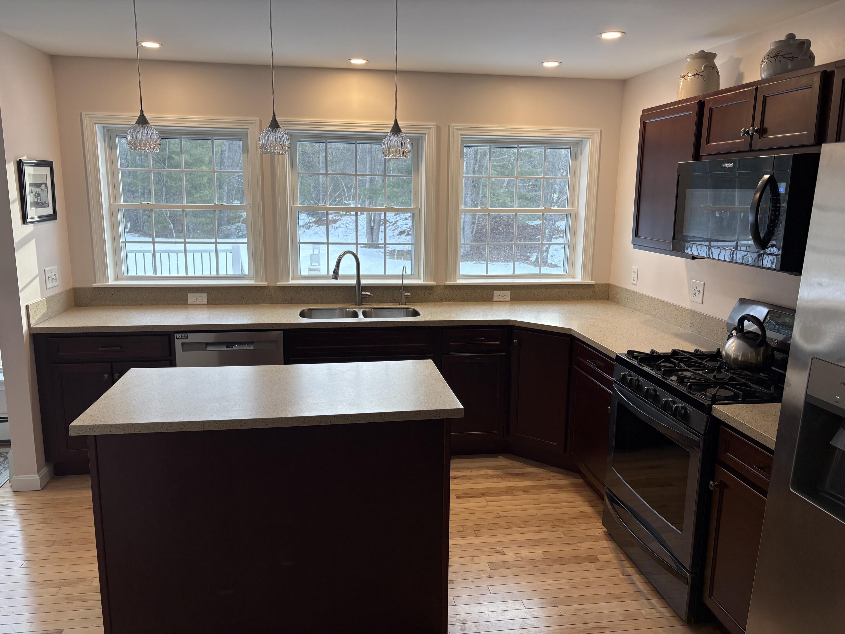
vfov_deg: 53.1
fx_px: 635
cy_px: 317
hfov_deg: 67.3
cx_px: 422
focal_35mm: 26
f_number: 1.6
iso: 100
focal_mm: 5.96
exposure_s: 1/120
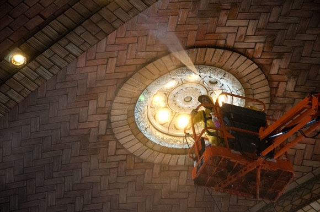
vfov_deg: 13.0
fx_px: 932
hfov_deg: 19.5
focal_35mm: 105
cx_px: 160
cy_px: 106
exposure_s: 1/160
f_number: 4.5
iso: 1600
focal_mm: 70
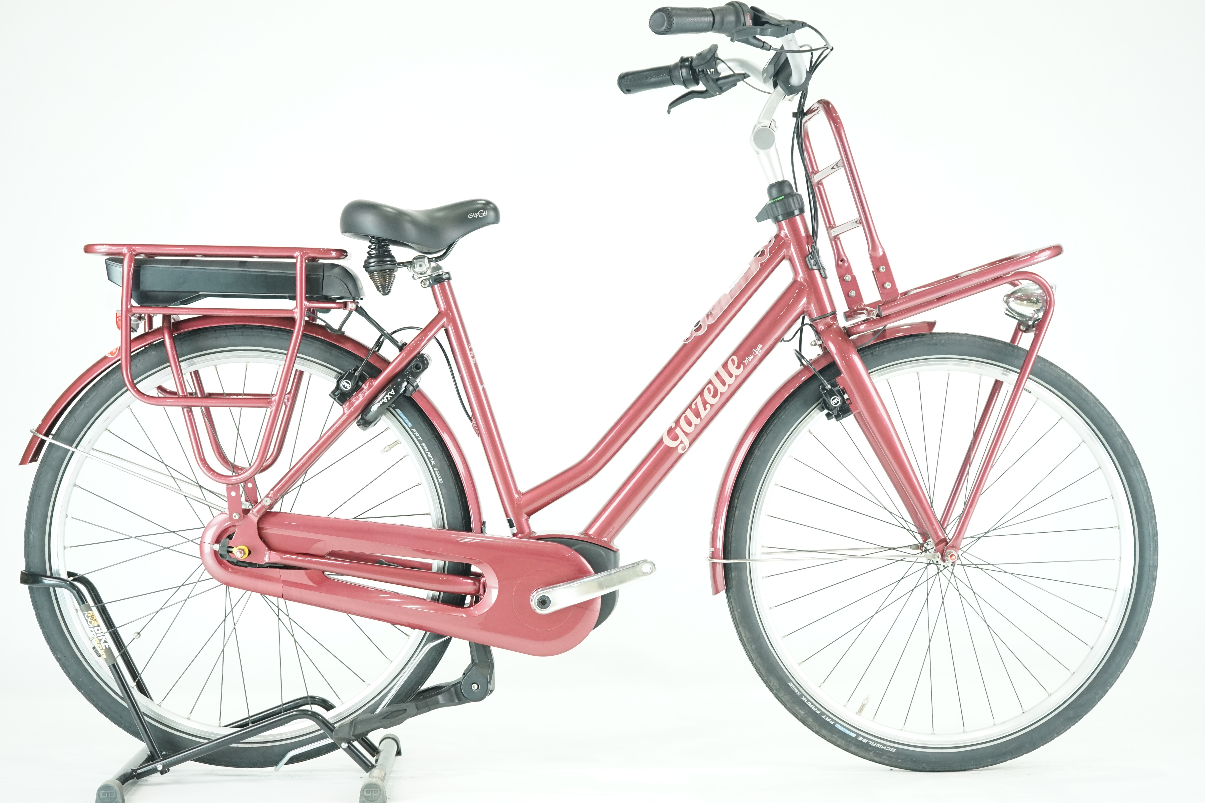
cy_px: 402
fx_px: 1874
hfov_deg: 35.6
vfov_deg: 24.2
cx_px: 602
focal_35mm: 56
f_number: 5
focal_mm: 56
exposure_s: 1/200
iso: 3200
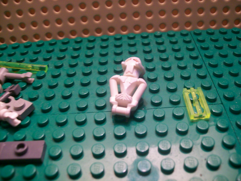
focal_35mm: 36
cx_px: 120
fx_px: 251
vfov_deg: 39.7
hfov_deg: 51.4
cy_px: 90
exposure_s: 1/23.5
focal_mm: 6
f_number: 2.7
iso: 160
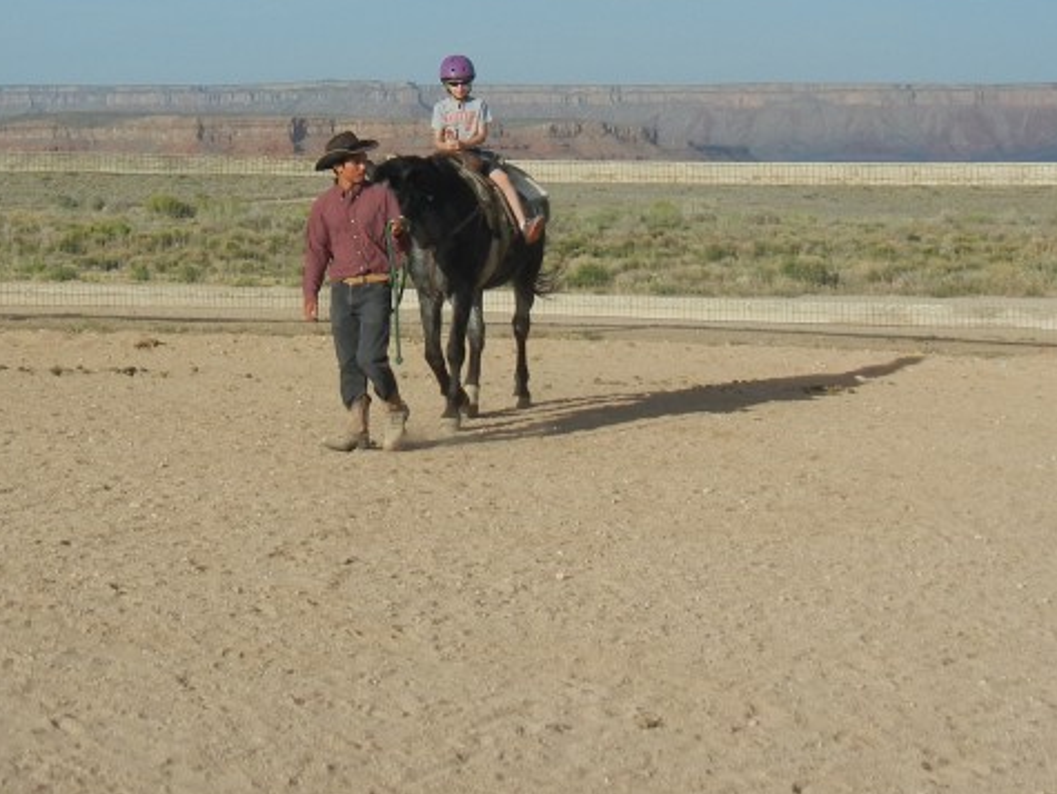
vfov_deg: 17.5
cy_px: 180
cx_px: 365
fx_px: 2567
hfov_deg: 23.2
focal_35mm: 84
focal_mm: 7.1
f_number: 7.4
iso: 160
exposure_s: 1/522
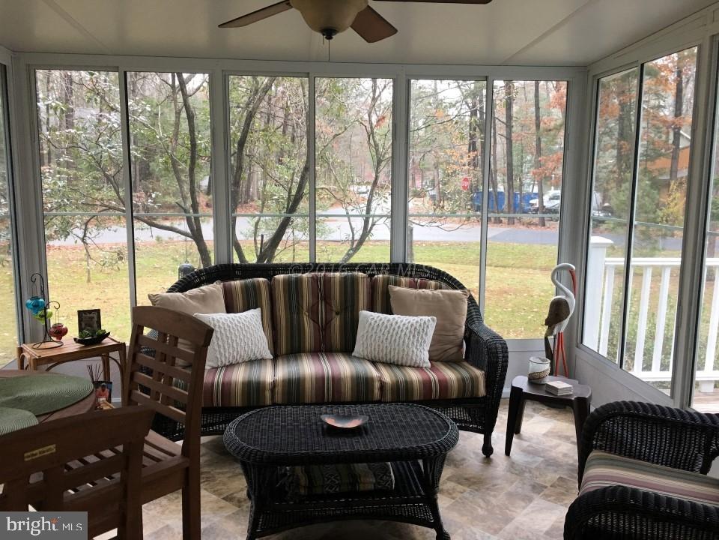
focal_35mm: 29
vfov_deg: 48.2
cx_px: 360
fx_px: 602
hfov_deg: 61.7
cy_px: 270
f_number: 2.2
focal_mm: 4.15
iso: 40
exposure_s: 1/30
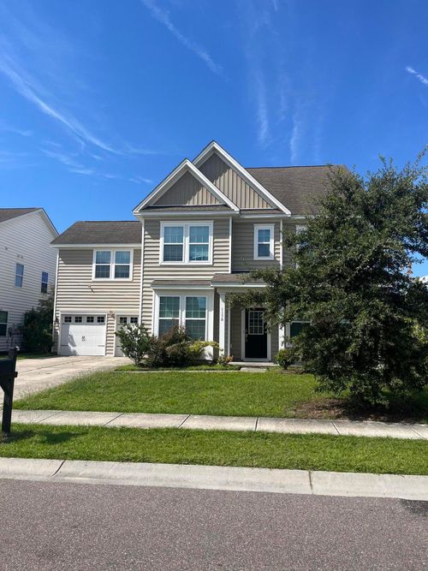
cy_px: 286
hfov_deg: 53.0
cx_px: 214
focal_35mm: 26
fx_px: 429
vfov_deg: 67.3
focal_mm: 5.1
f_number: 1.6
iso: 50
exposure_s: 1/3623
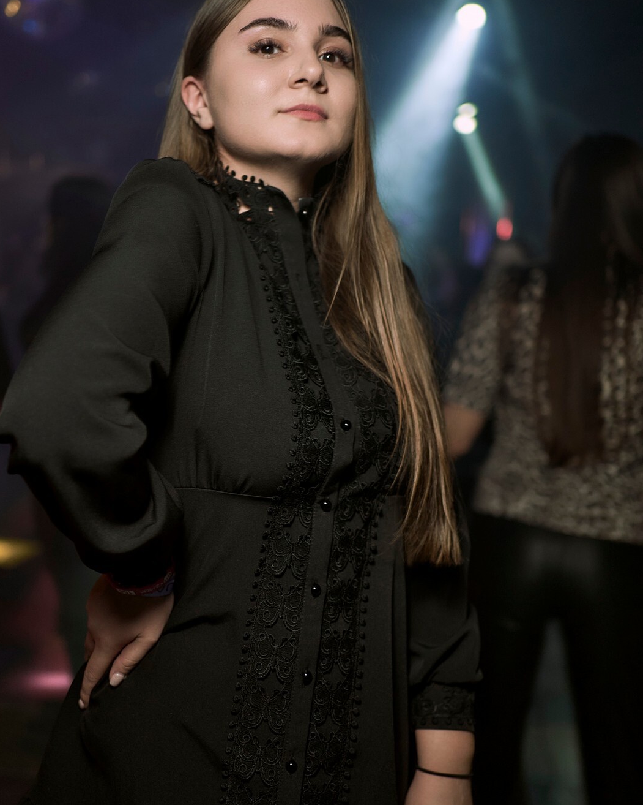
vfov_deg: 38.8
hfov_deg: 31.4
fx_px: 1142
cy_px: 399
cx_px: 281
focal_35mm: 48
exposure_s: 1/20
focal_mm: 35
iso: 400
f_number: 1.8
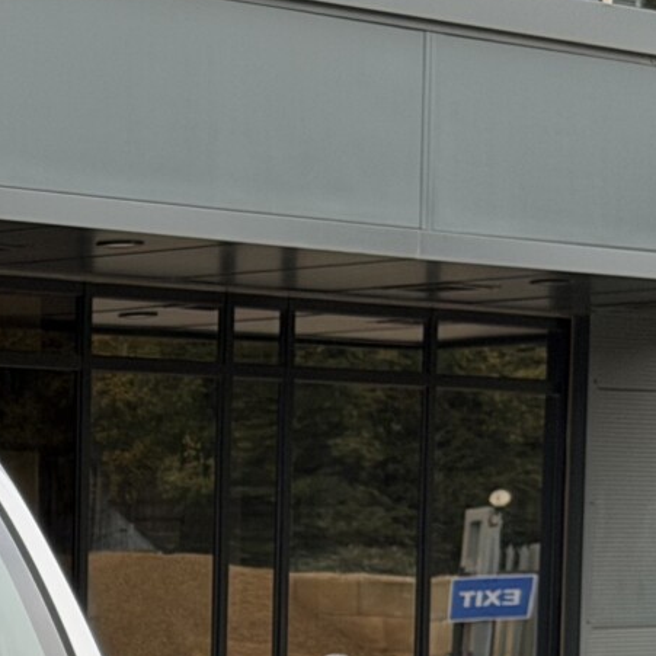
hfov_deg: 9.0
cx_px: -467
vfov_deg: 9.0
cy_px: 1046
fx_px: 4031
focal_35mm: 188
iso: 50
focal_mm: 6.76
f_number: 1.78
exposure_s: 1/169
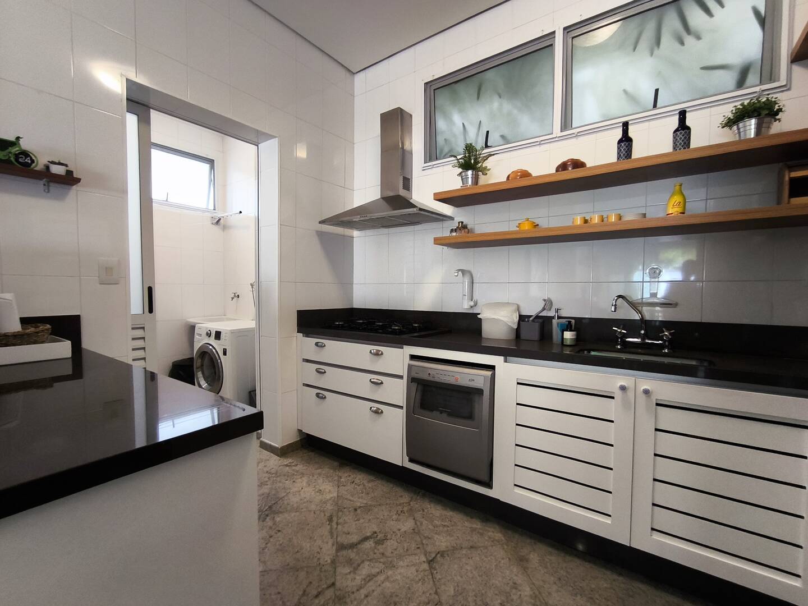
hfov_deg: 94.5
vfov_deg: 78.1
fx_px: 373
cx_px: 404
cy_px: 303
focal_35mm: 16
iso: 320
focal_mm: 1.65
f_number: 2.2
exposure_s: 1/30
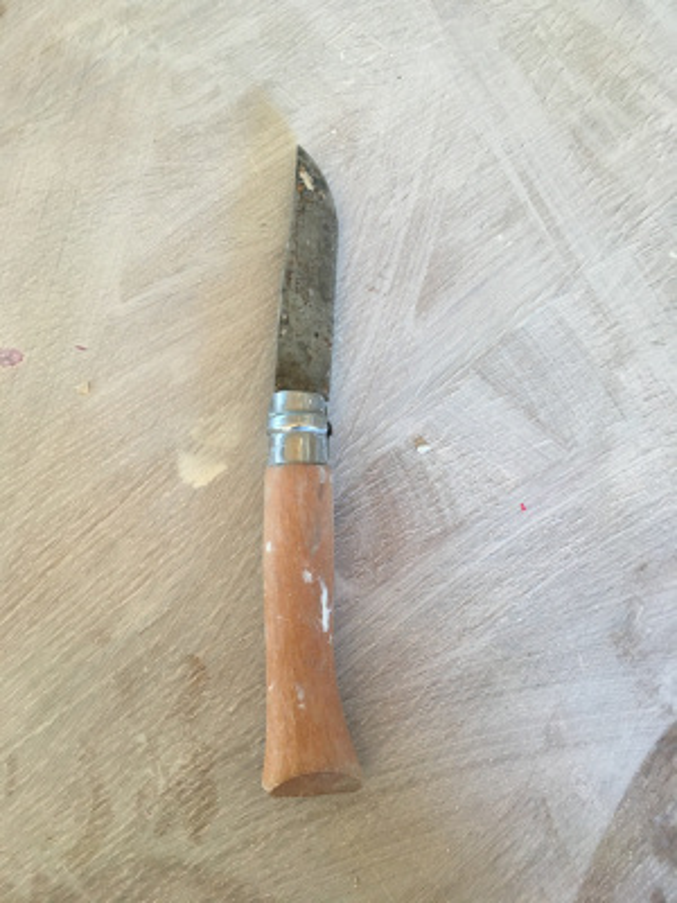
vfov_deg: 61.7
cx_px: 338
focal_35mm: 29
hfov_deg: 48.2
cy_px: 452
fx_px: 756
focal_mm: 4.15
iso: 160
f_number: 2.2
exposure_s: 1/33
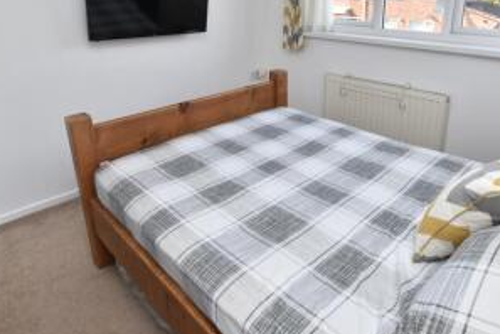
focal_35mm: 24
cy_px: 100
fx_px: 333
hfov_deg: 73.6
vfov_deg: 51.7
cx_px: 271
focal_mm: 10
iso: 100
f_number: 4.5
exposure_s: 1/80
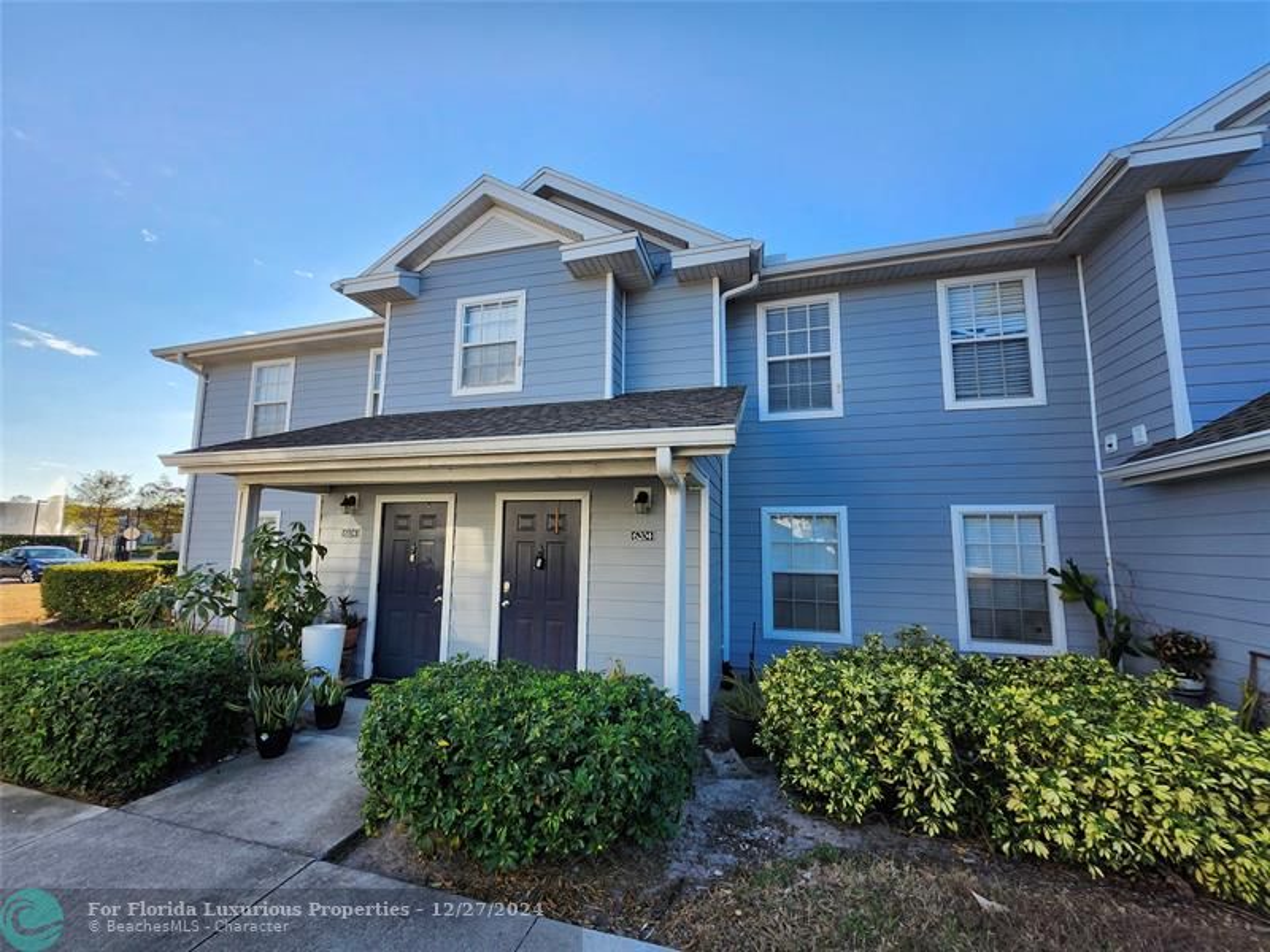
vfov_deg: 89.9
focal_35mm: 13
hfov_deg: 106.2
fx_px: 477
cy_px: 476
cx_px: 635
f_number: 2.2
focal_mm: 1.74
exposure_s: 1/690
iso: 40
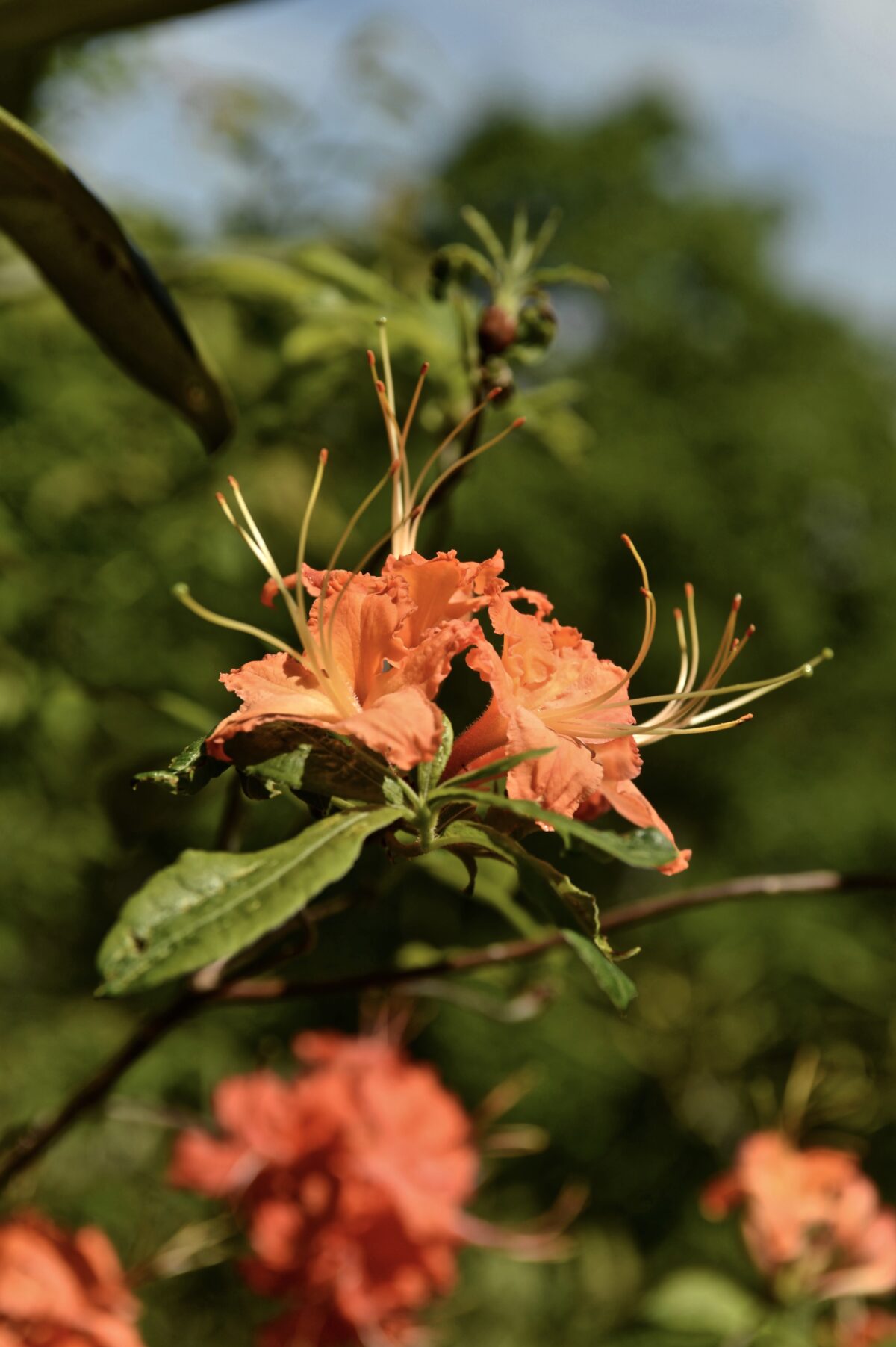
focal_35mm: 70
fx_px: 2616
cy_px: 674
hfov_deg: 19.4
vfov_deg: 28.9
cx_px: 448
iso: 160
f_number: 7.1
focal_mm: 70
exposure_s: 1/400
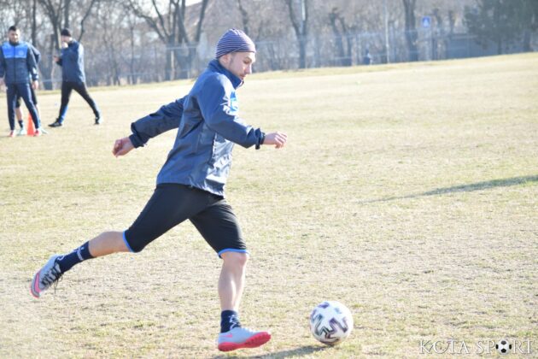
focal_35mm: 138
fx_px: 2062
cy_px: 180
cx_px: 269
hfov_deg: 14.9
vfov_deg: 9.9
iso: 800
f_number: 4.5
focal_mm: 92
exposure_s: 1/800
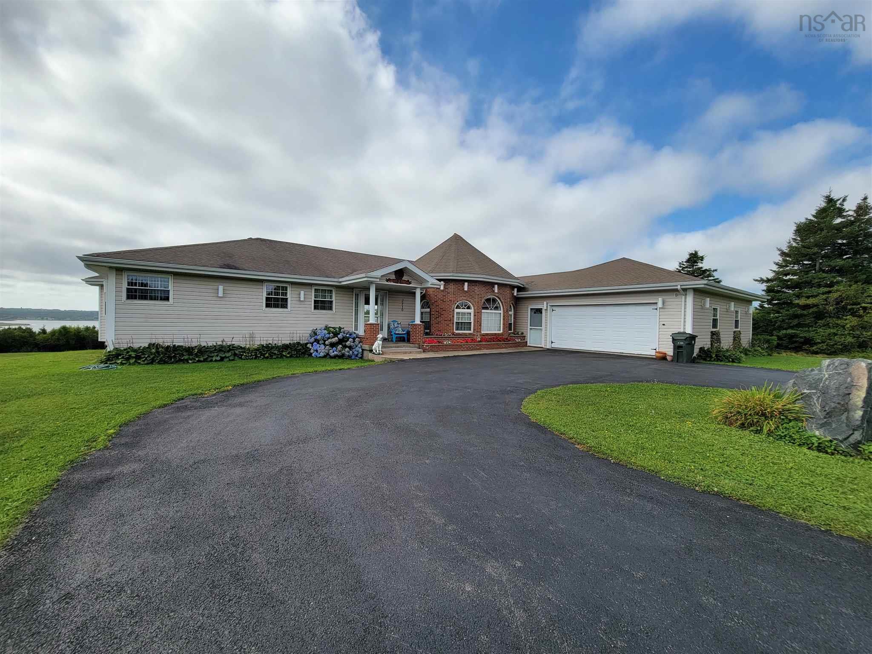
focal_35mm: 13
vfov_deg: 89.9
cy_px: 327
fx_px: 327
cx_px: 436
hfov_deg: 106.2
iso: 50
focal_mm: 2.2
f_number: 2.2
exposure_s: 1/1925
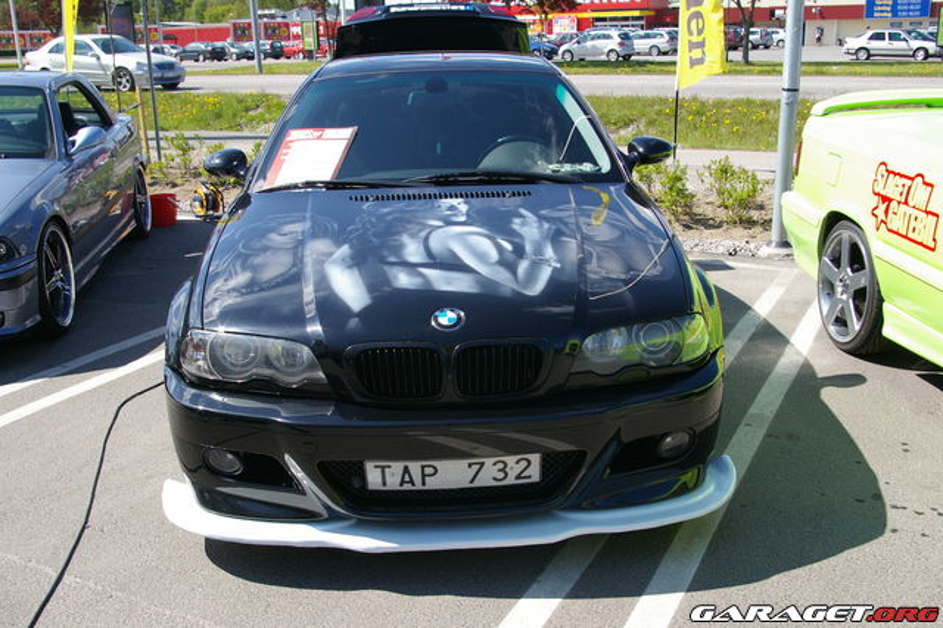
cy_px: 314
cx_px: 472
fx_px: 942
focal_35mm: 36
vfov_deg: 36.8
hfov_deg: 53.2
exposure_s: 1/250
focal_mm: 24
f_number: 8
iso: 200
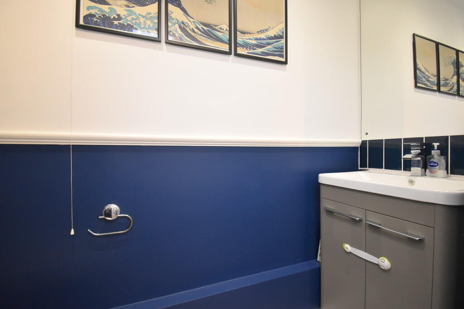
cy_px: 154
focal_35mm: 15
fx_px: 193
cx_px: 232
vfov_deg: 77.3
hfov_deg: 100.4
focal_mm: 10
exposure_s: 1/125
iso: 1600
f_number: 4.5
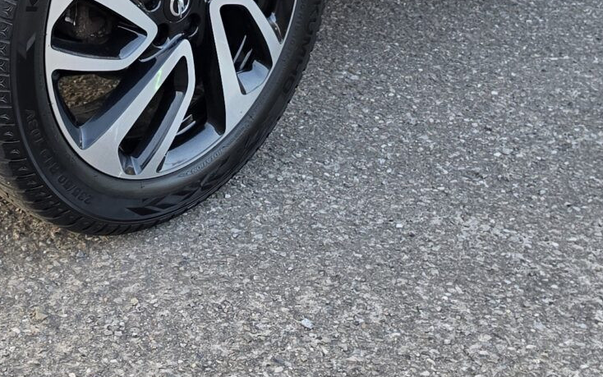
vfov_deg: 13.8
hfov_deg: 23.7
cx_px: 59
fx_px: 1397
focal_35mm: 85
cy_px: -285
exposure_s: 1/180
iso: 125
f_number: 1.4
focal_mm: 6.5
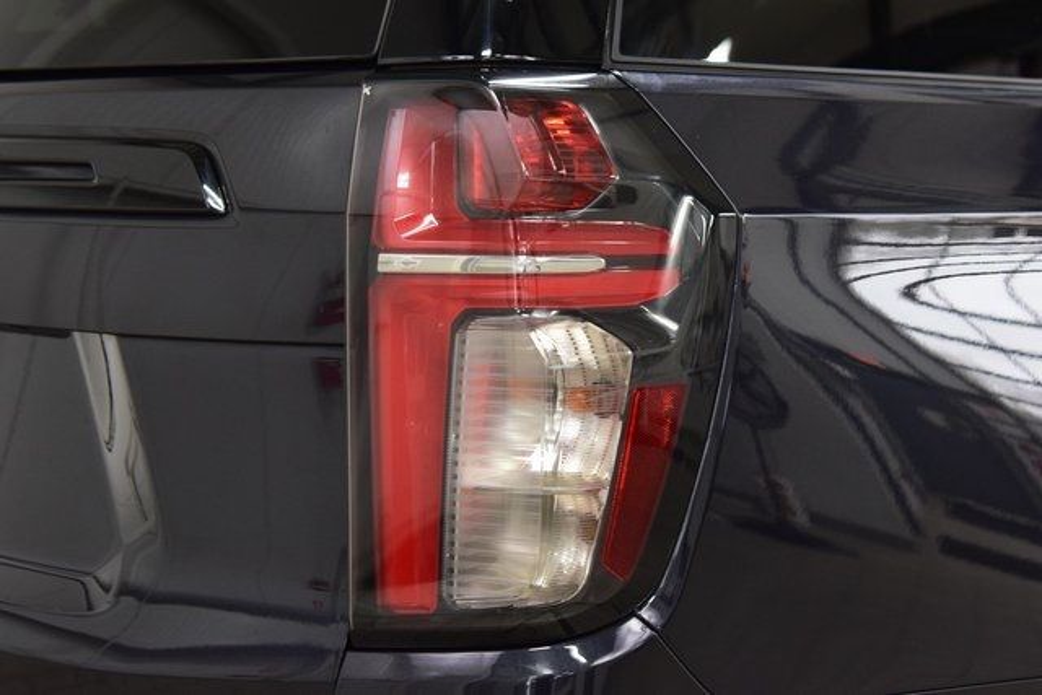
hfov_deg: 31.9
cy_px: 348
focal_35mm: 63
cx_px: 521
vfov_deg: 21.6
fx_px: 1824
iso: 1600
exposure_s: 1/60
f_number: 4.5
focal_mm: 42
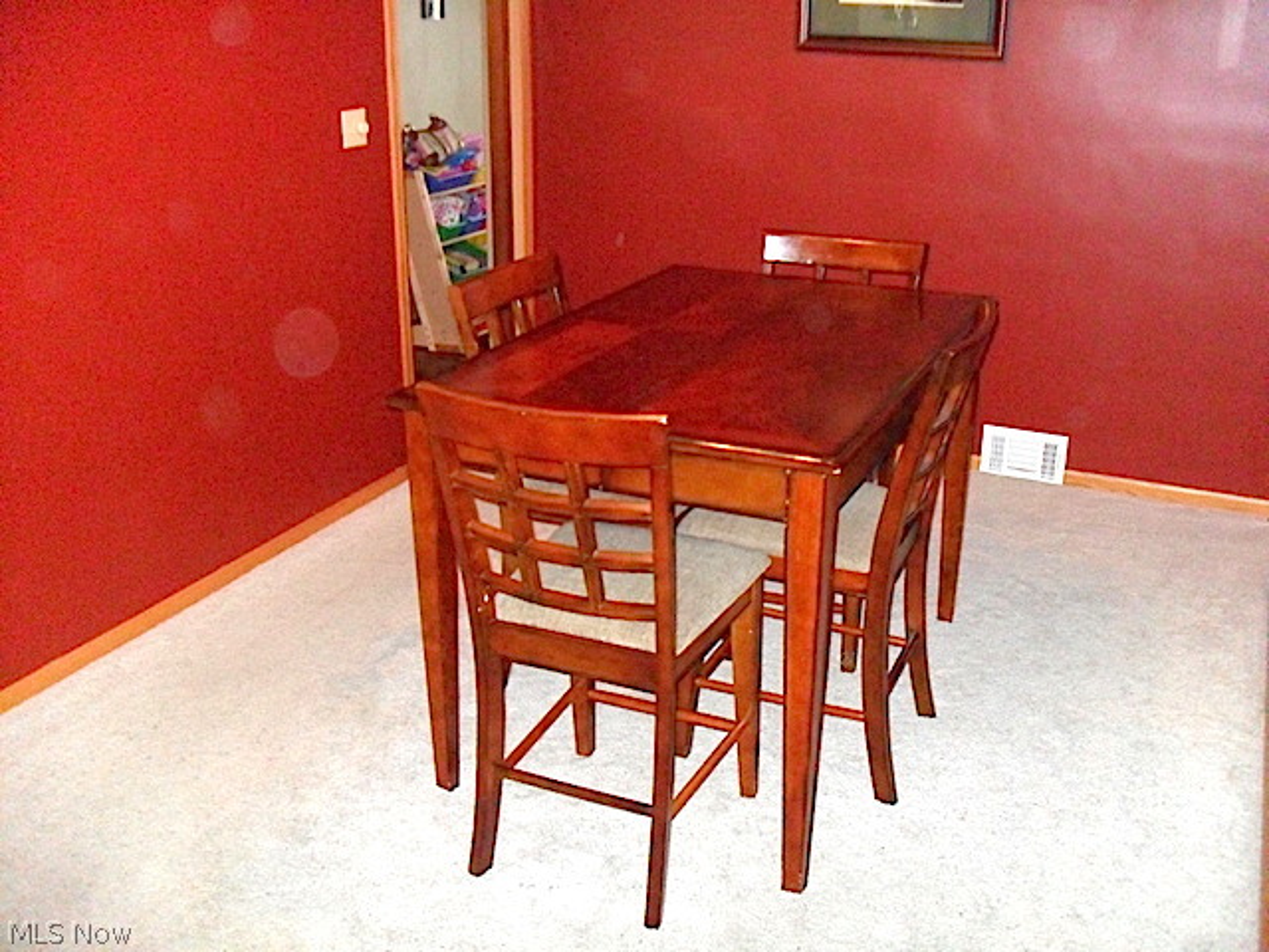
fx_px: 1283
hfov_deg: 52.6
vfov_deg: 40.7
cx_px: 634
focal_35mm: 35
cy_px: 476
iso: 640
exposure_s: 1/45
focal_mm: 6.3
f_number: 3
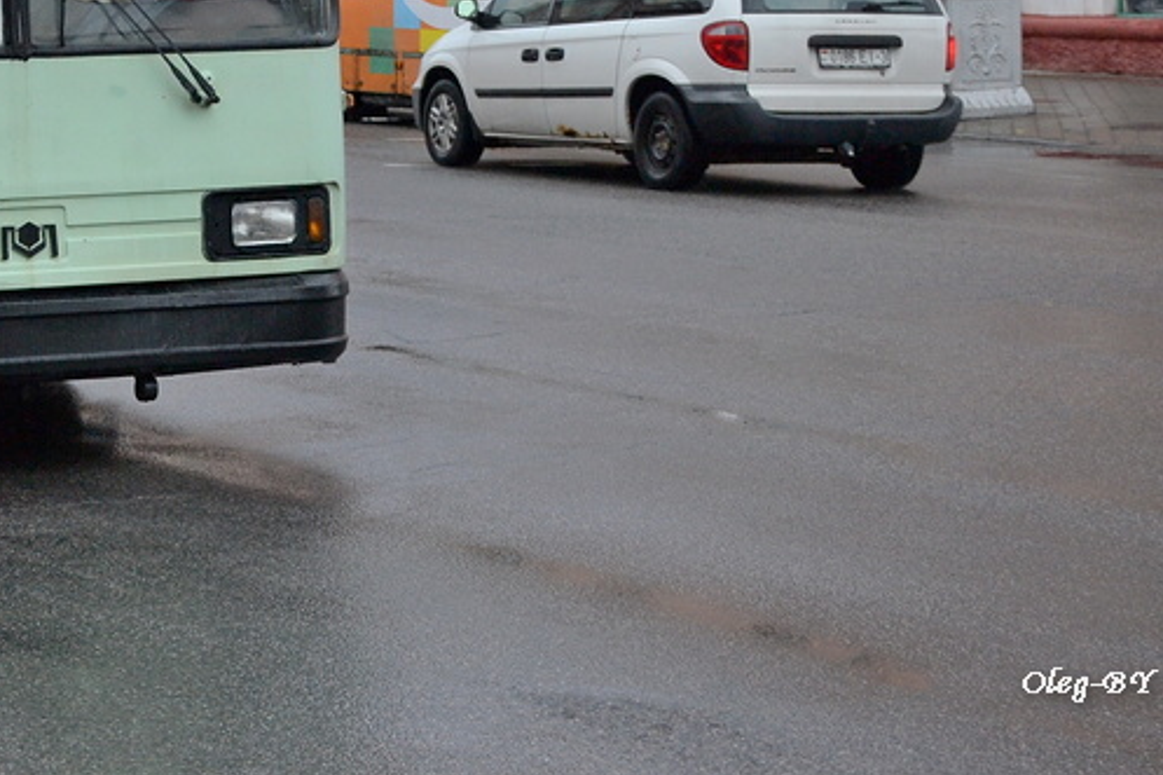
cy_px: -157
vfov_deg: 11.6
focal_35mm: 116
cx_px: -126
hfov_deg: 17.1
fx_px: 3746
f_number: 5.6
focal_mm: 32
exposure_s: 1/400
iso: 100
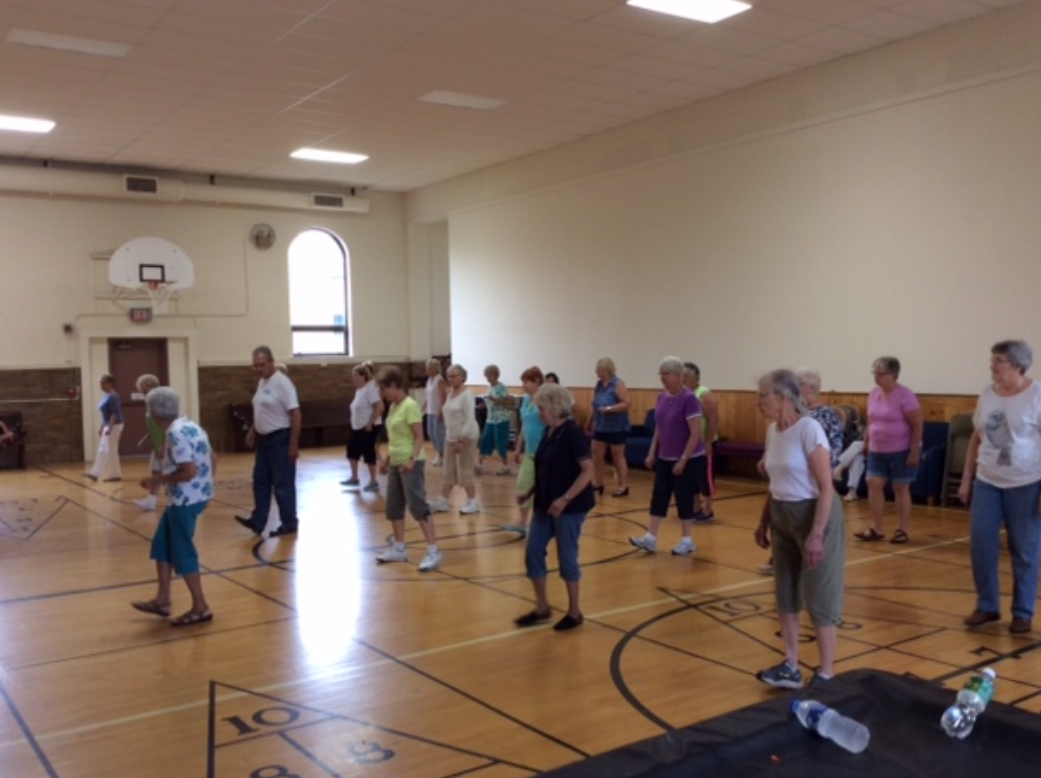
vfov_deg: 40.6
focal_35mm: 35
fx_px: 1052
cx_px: 523
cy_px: 395
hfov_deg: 52.7
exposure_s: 1/24
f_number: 2.4
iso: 50
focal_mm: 3.3
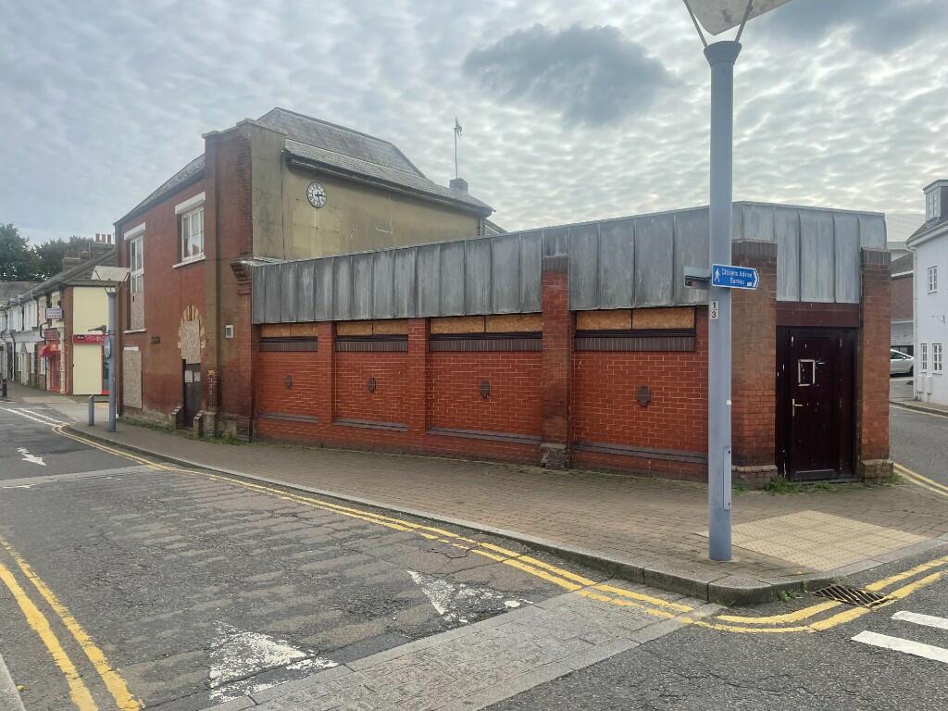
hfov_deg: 67.3
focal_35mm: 26
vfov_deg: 53.1
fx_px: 712
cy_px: 356
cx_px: 474
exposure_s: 1/3509
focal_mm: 4.2
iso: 32
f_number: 1.6
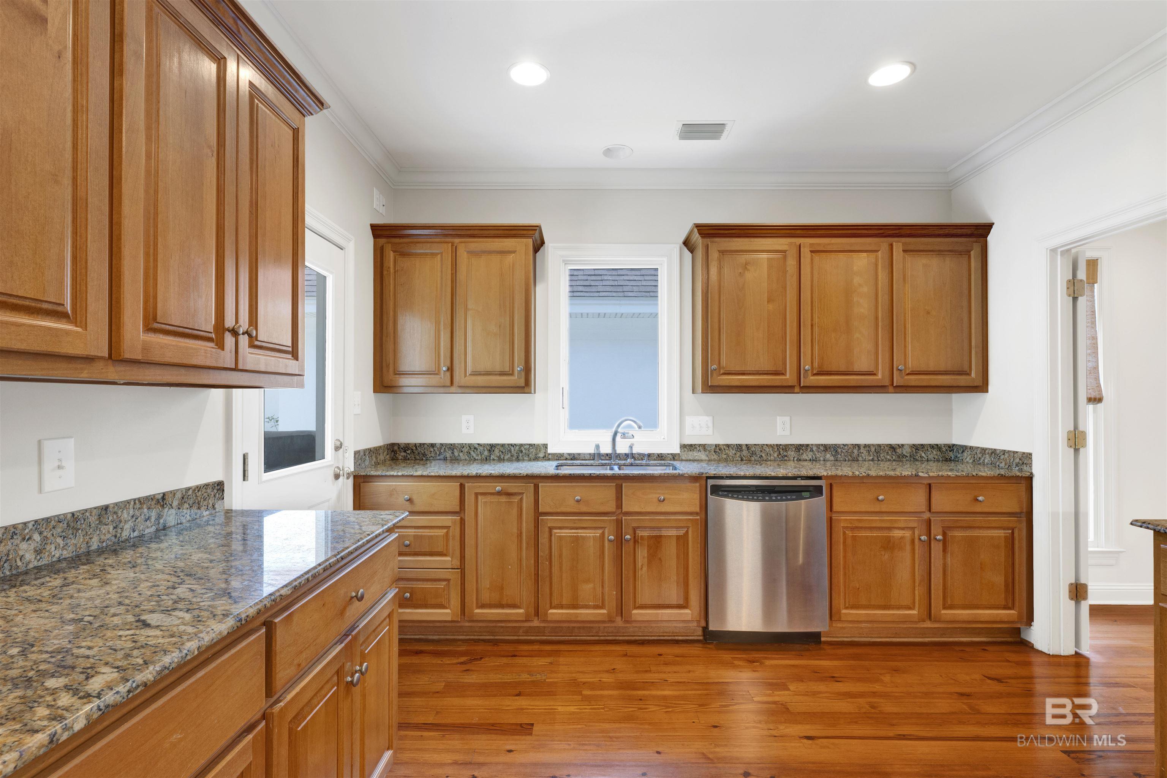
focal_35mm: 16
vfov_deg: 73.7
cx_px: 584
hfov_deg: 96.7
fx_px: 519
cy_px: 389
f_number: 11
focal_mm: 16
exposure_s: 1/6
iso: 400
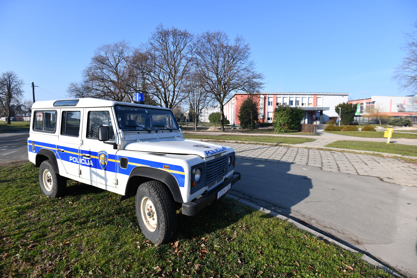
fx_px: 185
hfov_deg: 96.7
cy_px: 139
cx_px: 208
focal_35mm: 16
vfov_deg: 73.7
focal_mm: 16
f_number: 6.3
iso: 64
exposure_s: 1/250
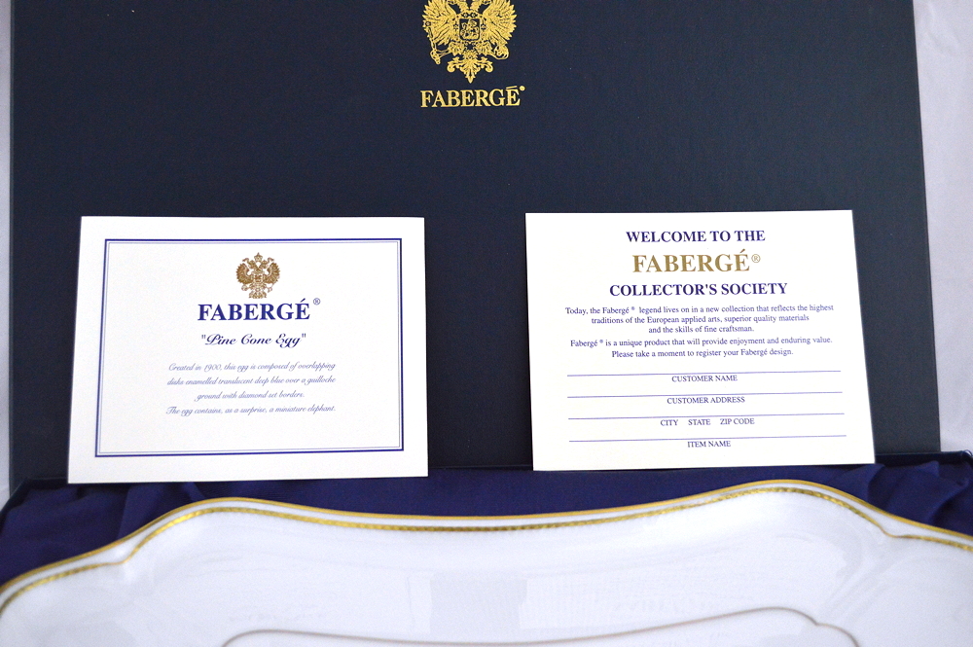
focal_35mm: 39
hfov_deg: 49.6
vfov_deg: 34.2
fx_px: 1053
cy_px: 324
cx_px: 486
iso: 1800
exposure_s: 1/500
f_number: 4.2
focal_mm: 26
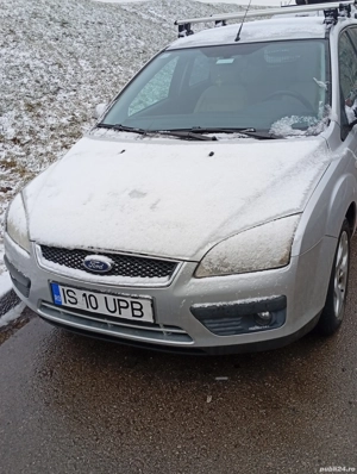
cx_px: 178
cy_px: 237
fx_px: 493
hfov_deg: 39.8
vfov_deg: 51.3
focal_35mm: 36
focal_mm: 3.98
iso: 50
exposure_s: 1/143
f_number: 1.8
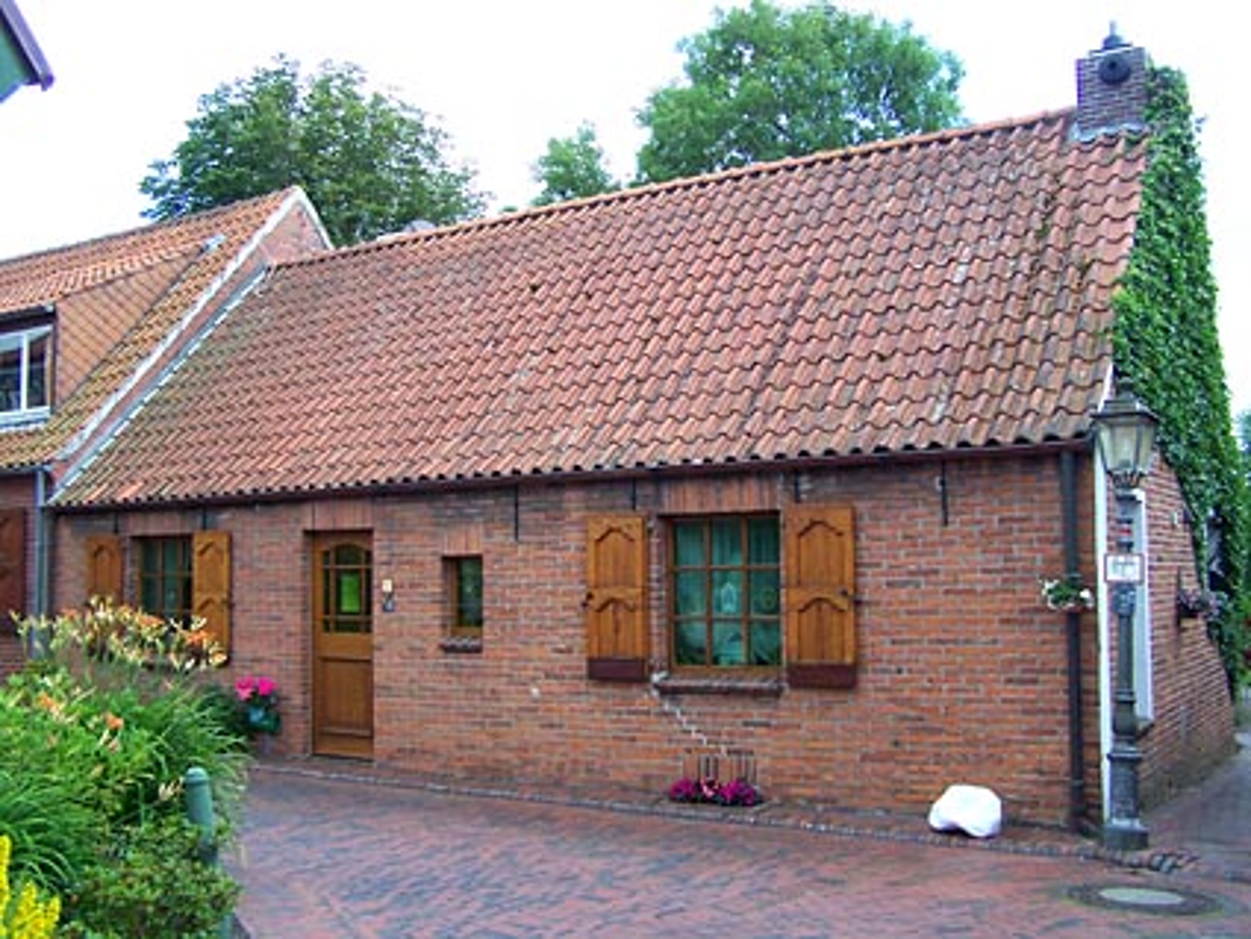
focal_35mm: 38
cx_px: 626
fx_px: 1374
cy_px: 470
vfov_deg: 37.7
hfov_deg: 49.0
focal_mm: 6.3
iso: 64
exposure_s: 1/125
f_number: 2.8
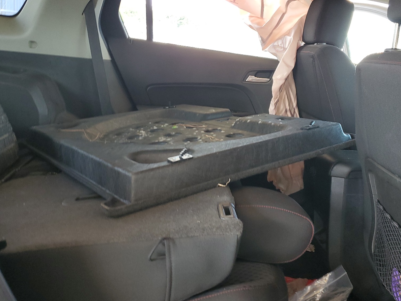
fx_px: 405
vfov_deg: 40.6
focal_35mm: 35
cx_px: 230
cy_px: 135
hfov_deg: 52.4
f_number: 1.5
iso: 83
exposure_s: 1/60.2
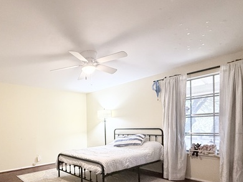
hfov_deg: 70.7
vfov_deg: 56.7
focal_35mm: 23
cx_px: 72
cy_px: 130
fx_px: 161
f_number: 2.2
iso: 500
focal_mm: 2.22
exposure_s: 1/60
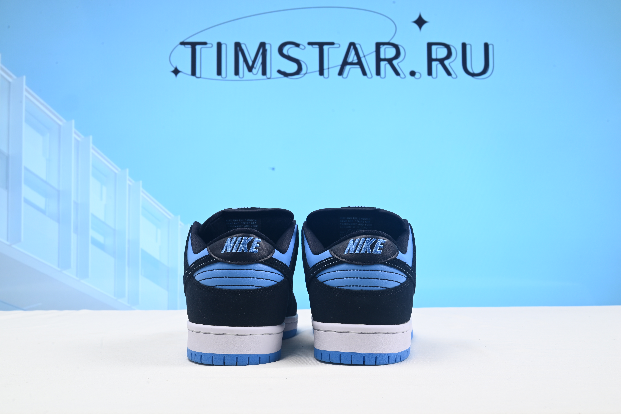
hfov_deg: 47.4
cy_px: 207
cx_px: 310
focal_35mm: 41
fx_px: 707
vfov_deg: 32.7
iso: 100
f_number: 16
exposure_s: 1/2
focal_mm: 41
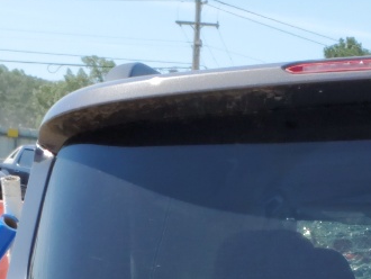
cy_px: 587
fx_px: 1351
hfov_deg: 15.0
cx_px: 459
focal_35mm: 126
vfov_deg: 10.6
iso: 50
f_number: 1.5
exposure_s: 1/2000
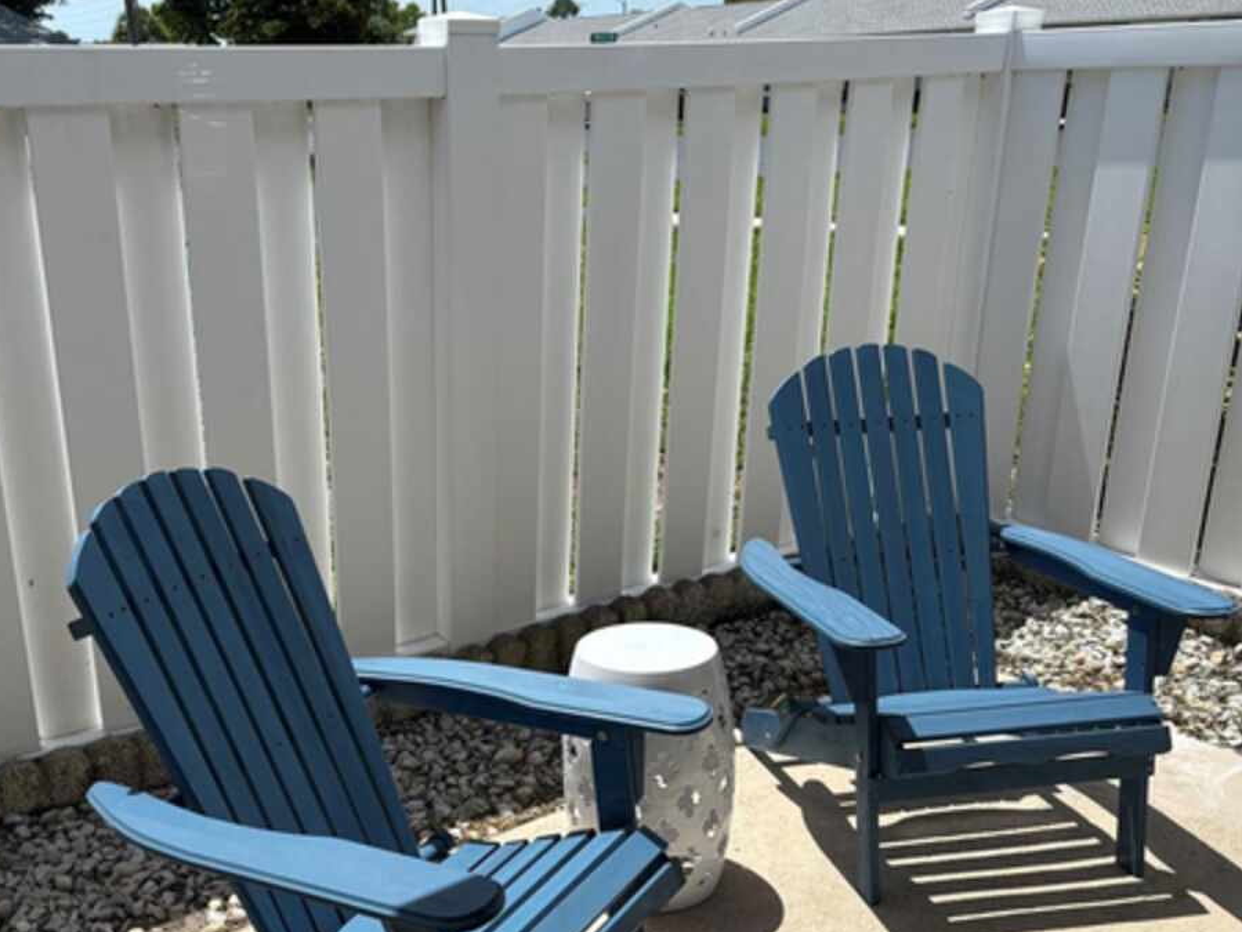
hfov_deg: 49.5
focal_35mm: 37
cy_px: 608
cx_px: 448
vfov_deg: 38.3
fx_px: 1328
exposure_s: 1/1949
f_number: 1.6
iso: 50
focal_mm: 5.96
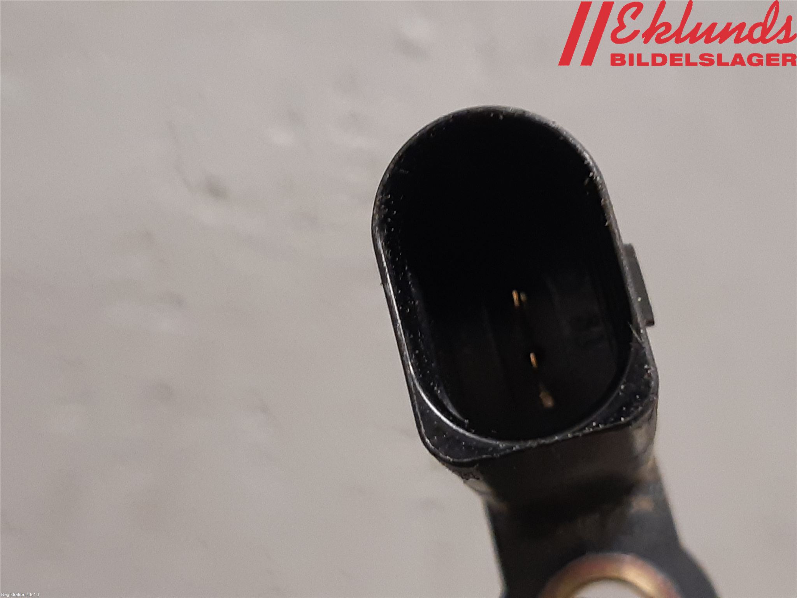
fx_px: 599
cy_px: 299
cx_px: 398
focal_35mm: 26
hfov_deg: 67.3
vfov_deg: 53.1
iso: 200
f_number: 1.7
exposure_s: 1/33
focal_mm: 3.93
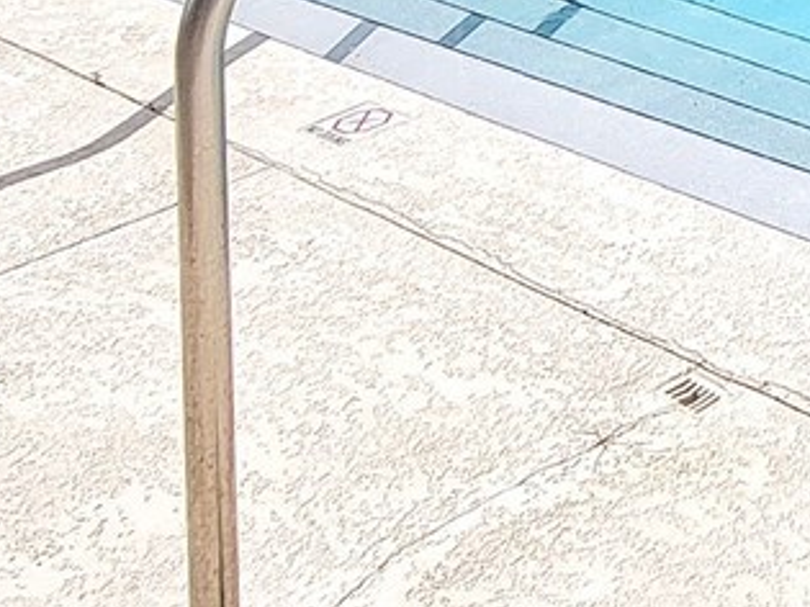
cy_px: -314
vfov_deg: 19.3
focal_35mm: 66
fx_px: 1544
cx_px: 1160
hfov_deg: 24.2
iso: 50
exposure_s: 1/3333
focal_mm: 2.2
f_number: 2.2
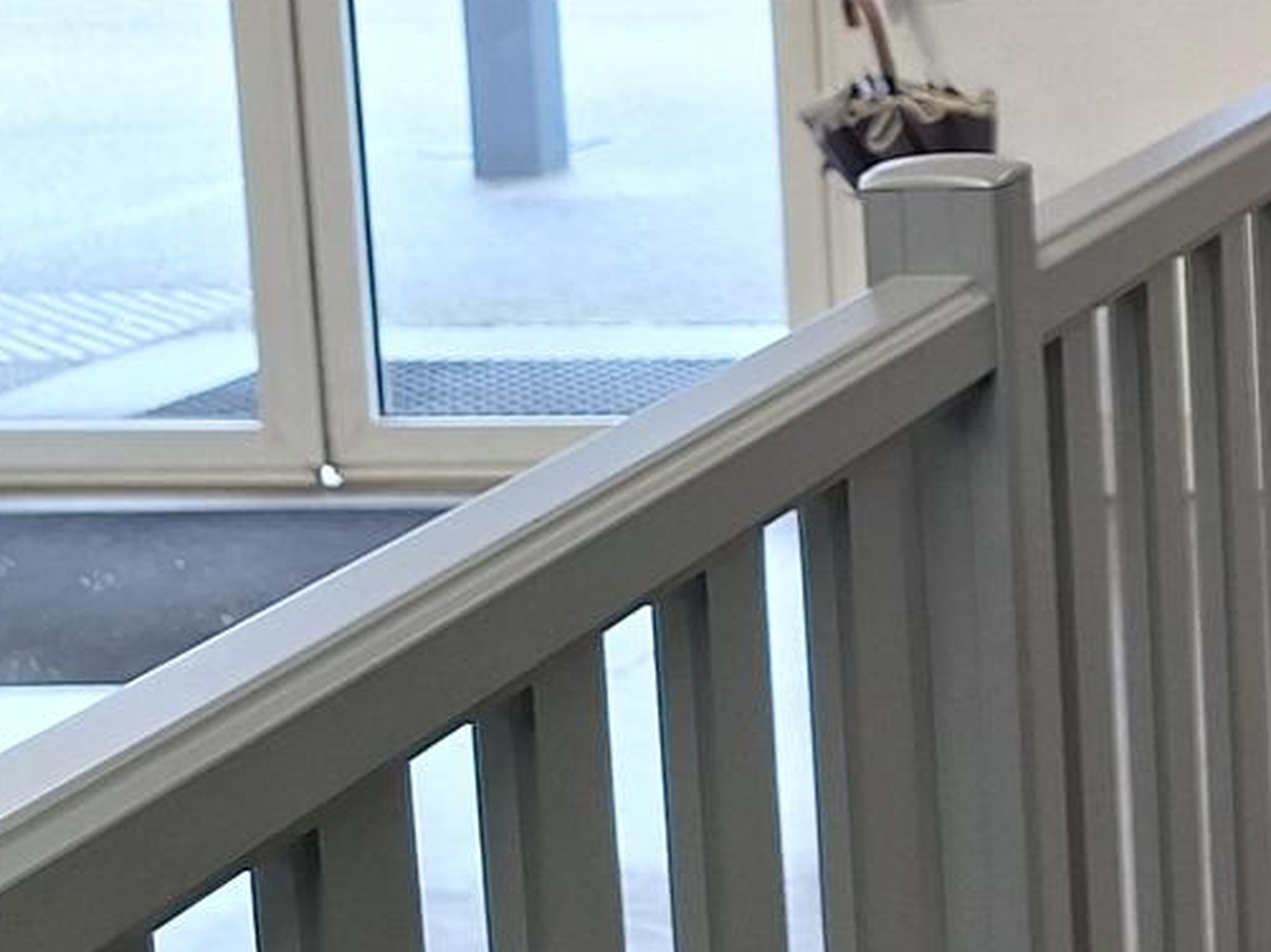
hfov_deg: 17.7
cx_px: 2312
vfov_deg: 16.5
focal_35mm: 88
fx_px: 3230
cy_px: 84
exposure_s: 1/50
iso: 50
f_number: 1.8
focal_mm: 5.54
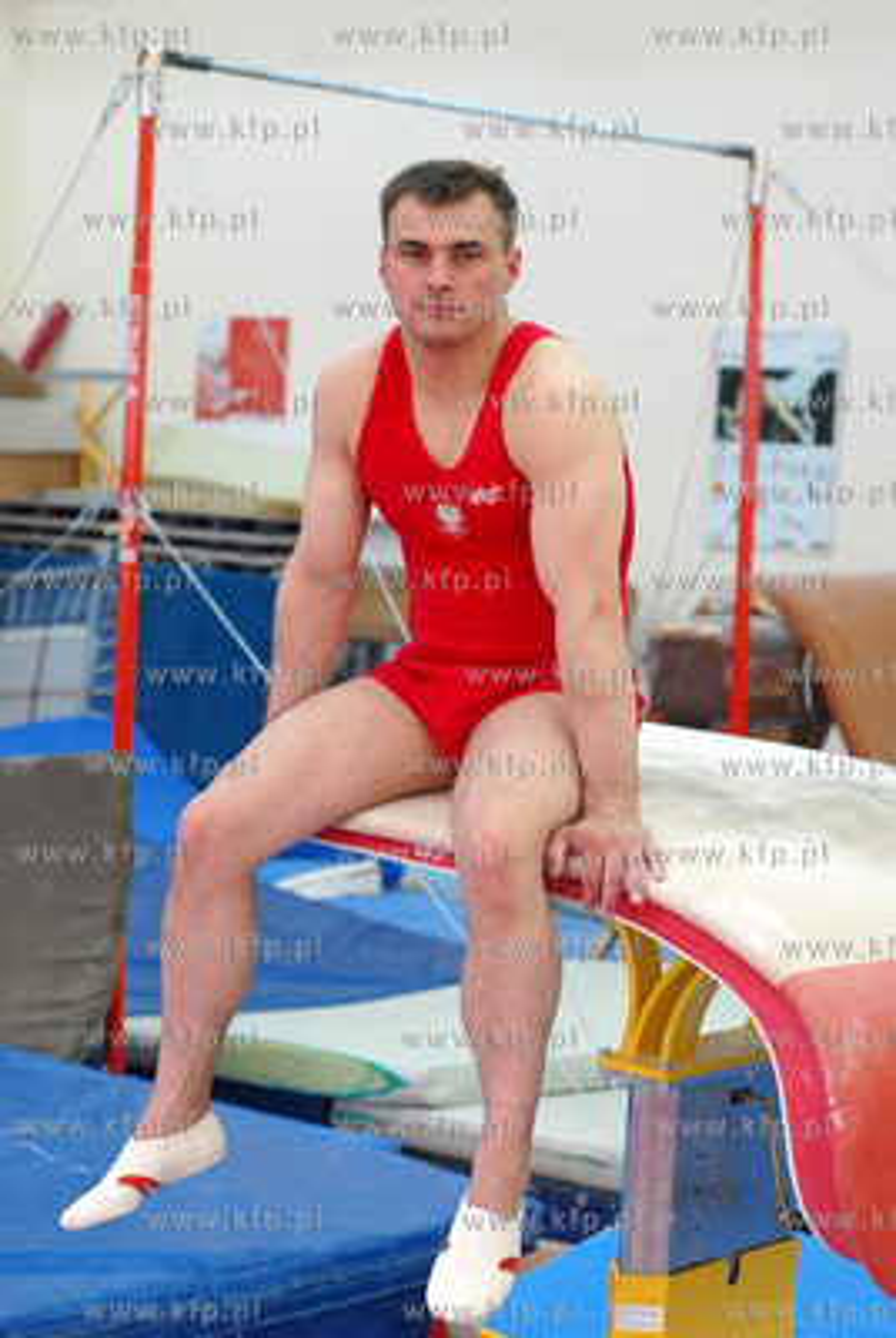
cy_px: 669
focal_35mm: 75
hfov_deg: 18.2
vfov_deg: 27.0
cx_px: 448
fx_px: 2790
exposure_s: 1/100
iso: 400
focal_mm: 50
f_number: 2.8
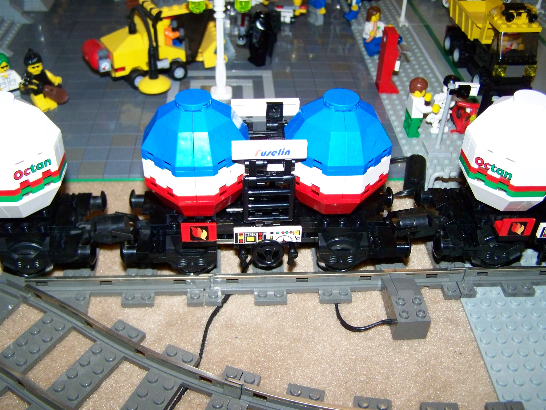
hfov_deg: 49.0
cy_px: 205
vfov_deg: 37.7
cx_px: 273
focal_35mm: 38
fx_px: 599
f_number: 2.8
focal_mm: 6.3
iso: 200
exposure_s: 1/30
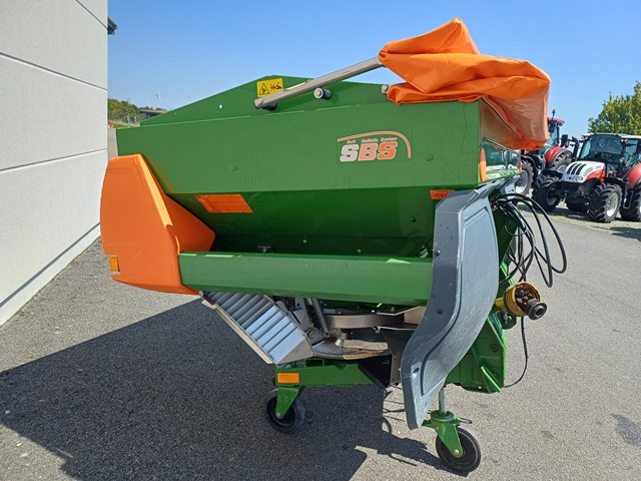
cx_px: 320
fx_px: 463
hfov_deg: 69.4
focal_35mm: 25
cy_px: 240
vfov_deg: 54.9
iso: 50
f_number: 1.8
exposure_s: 1/962
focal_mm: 4.65
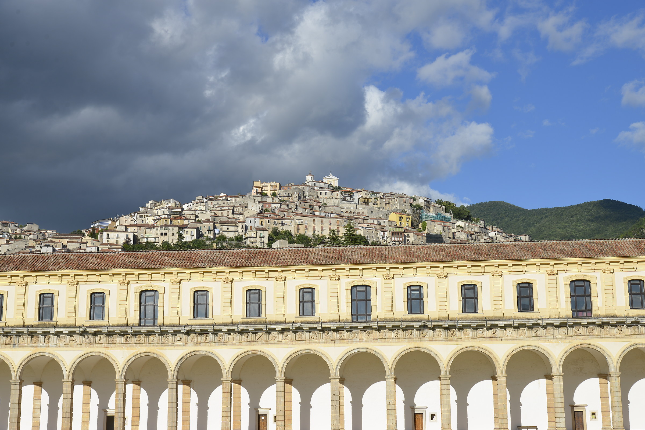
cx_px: 322
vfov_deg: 27.0
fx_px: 896
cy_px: 215
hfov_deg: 39.6
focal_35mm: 50
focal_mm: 50
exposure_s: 1/250
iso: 100
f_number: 8
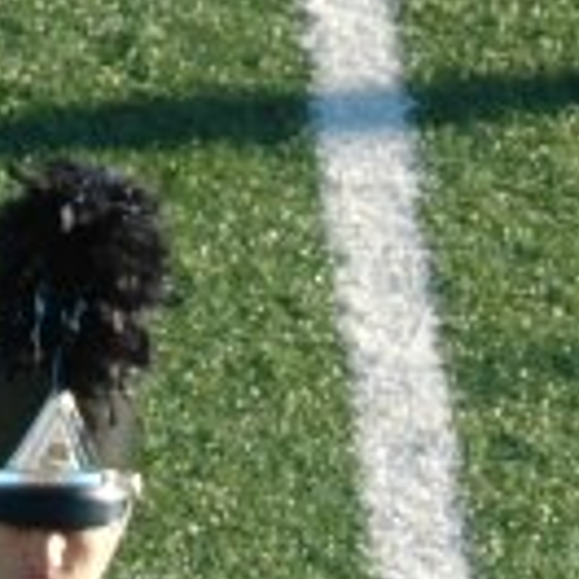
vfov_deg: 0.8
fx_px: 43676
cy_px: 1022
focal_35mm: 2308
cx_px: 825
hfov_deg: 0.8
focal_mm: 300
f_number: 5.6
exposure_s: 1/200
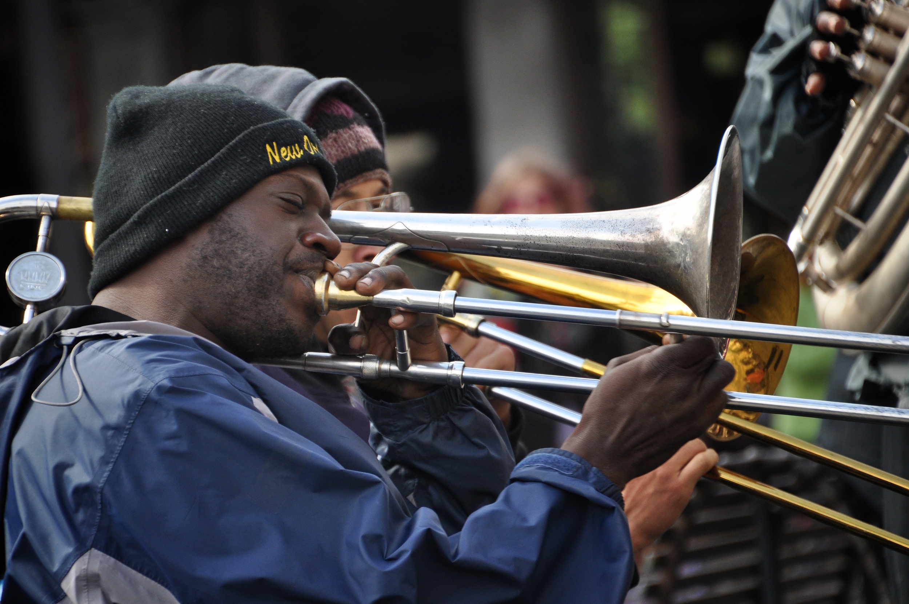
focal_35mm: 330
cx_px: 454
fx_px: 8322
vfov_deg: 4.2
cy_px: 302
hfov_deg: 6.3
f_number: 6.3
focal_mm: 220
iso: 400
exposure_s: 1/320
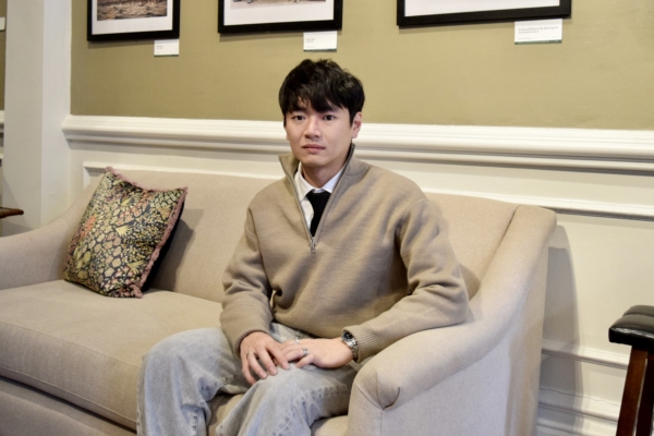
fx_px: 599
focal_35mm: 33
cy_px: 218
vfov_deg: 40.0
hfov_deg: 57.2
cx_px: 327
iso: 1600
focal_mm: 22
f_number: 3.8
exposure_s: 1/80
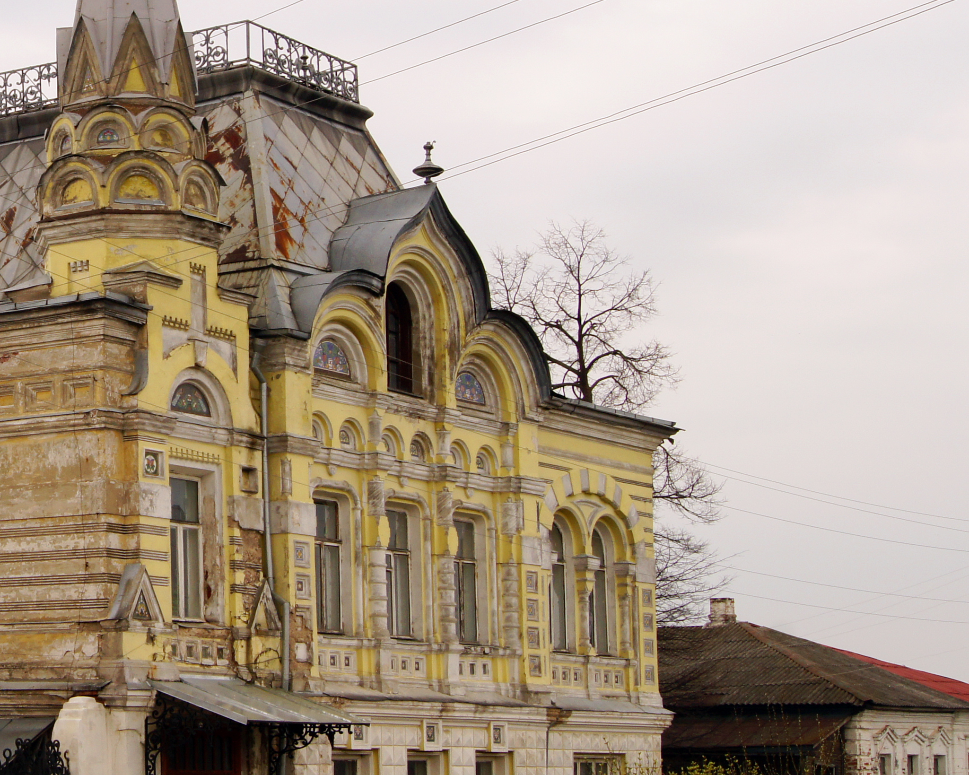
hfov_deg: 22.4
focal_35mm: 82
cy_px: 218
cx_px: 4
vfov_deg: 18.6
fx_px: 2352
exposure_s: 1/160
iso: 200
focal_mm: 26
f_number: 11
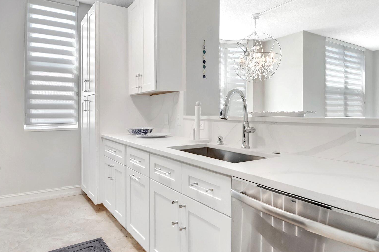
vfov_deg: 52.9
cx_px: 175
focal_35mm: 24
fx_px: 252
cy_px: 111
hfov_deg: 73.7
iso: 640
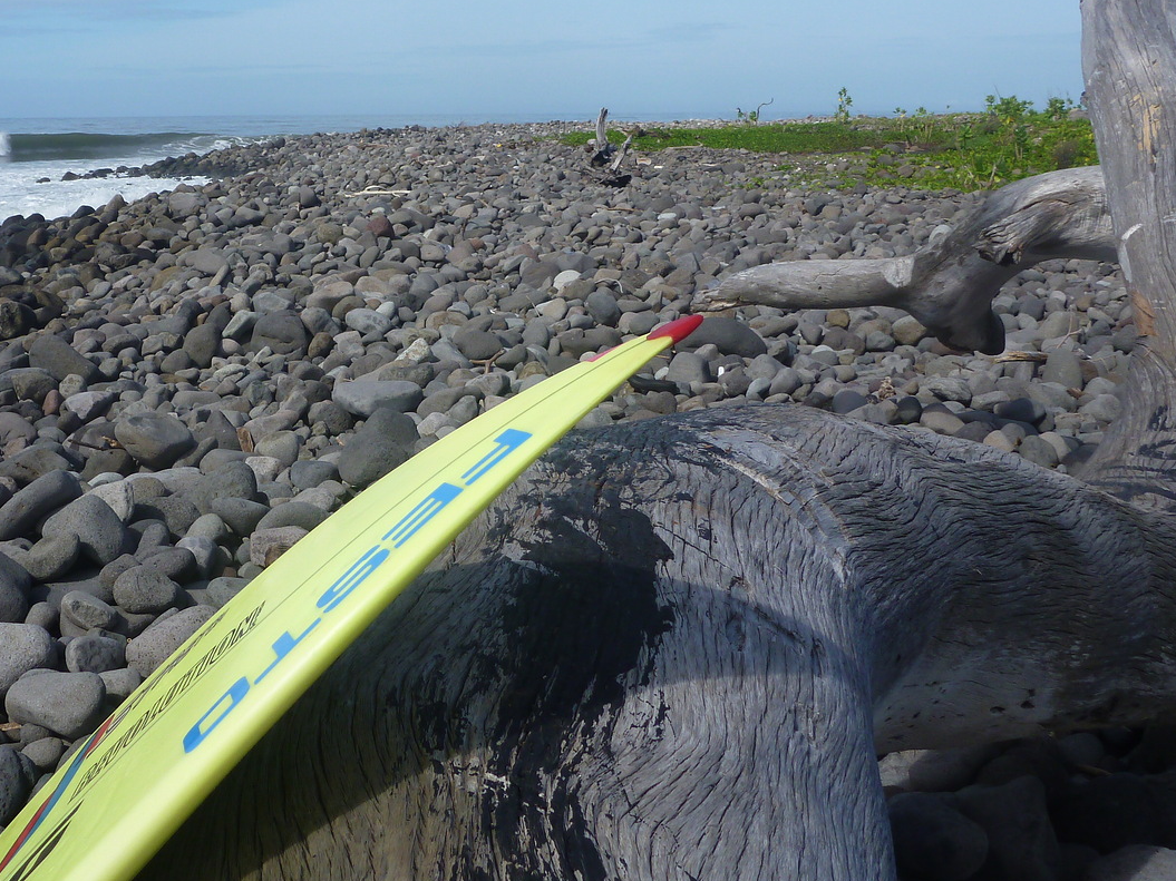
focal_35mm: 47
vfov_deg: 30.6
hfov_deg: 39.6
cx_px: 330
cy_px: 288
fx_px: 1597
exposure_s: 1/800
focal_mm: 5.5
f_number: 3.5
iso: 80
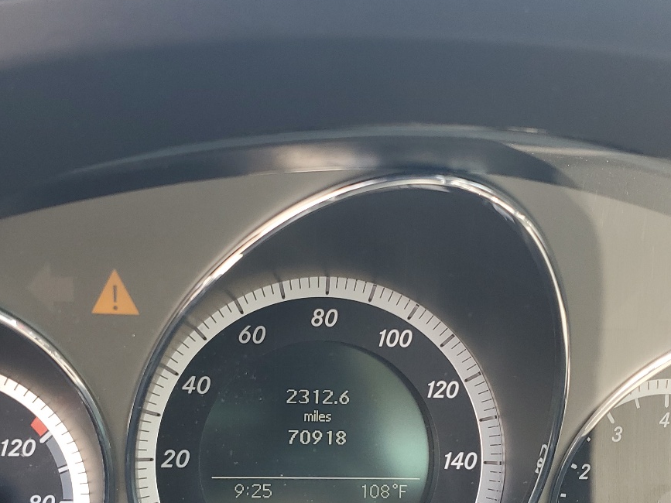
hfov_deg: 39.6
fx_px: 930
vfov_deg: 29.2
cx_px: 309
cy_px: 436
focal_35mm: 48
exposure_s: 1/122
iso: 50
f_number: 1.5
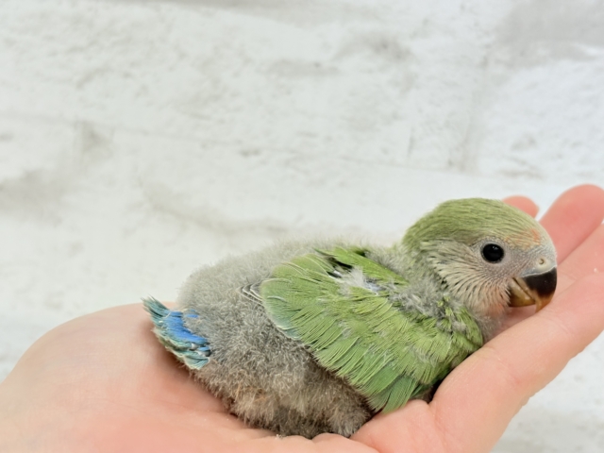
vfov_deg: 28.0
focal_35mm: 52
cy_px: 226
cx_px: 302
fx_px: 907
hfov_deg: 36.8
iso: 80
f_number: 1.6
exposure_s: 1/100
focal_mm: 5.96
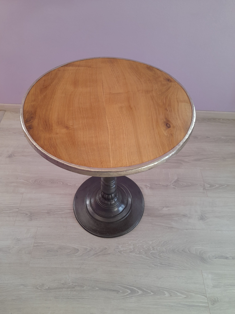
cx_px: 118
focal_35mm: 25
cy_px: 157
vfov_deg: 69.4
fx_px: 226
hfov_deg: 54.9
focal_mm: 4.6
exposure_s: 1/50
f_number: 2
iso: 80
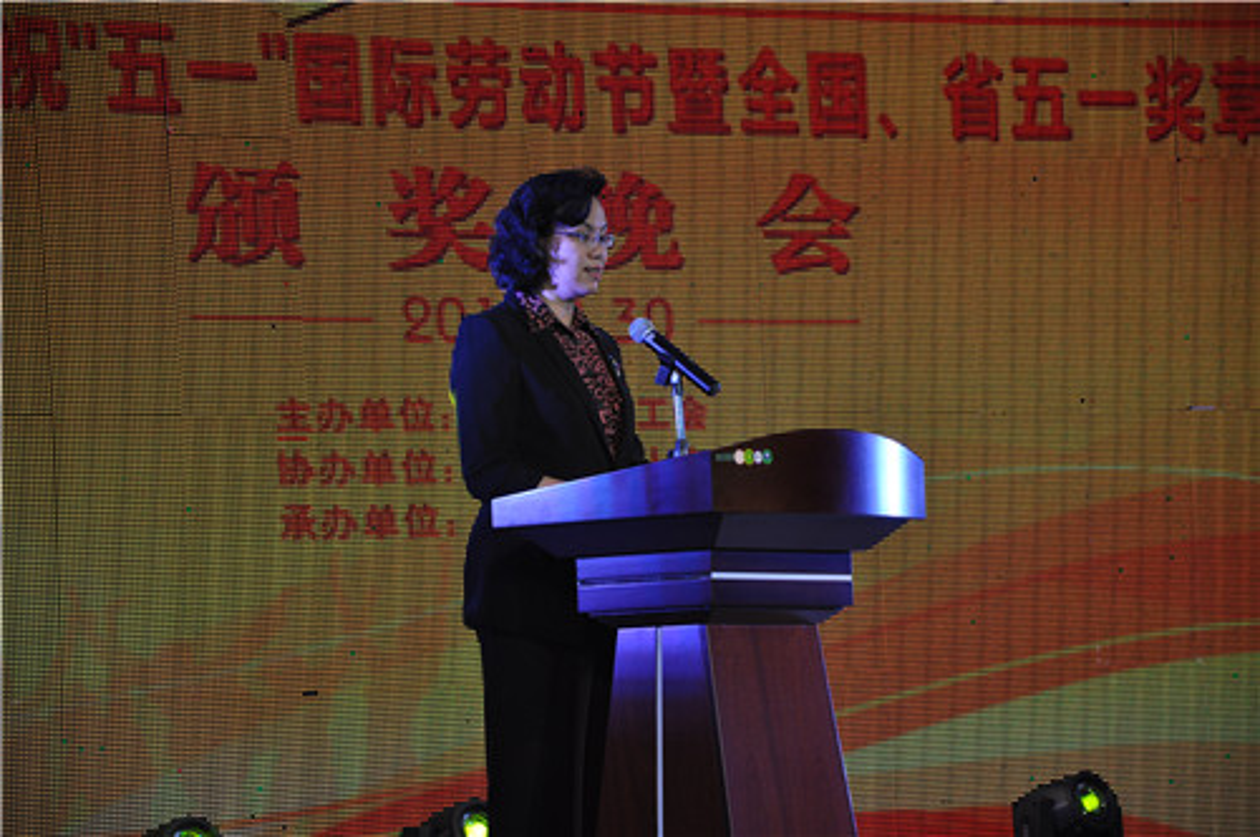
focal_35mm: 158
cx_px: 630
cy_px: 418
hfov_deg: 13.1
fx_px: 5505
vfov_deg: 8.7
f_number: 5.6
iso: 400
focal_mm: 105
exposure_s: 1/125
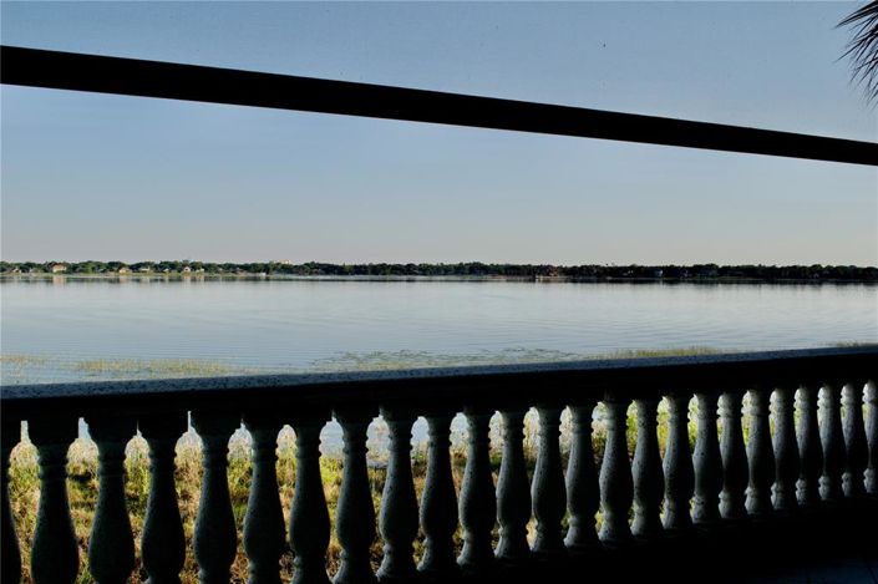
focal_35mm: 38
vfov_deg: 35.4
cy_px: 292
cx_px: 439
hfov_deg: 51.3
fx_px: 914
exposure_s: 1/250
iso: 100
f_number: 8
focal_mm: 25
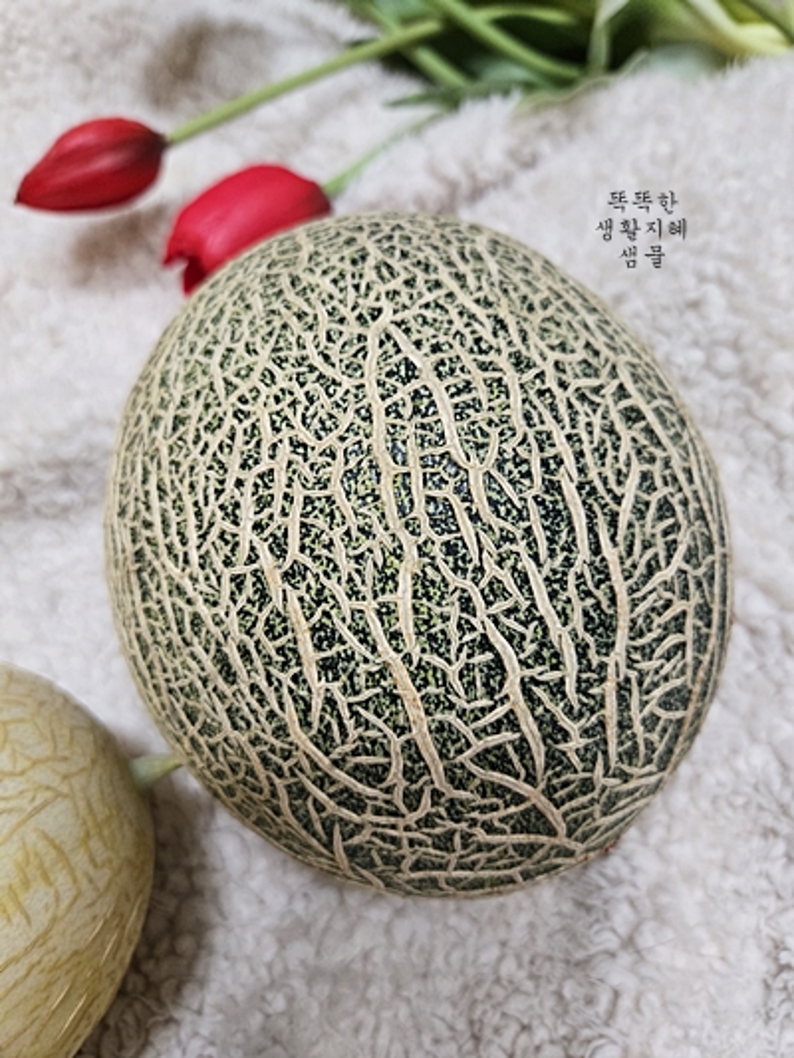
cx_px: 397
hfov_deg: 58.9
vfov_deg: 73.9
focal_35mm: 23
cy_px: 529
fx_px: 703
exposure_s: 1/60
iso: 500
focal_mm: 5.4
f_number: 1.8
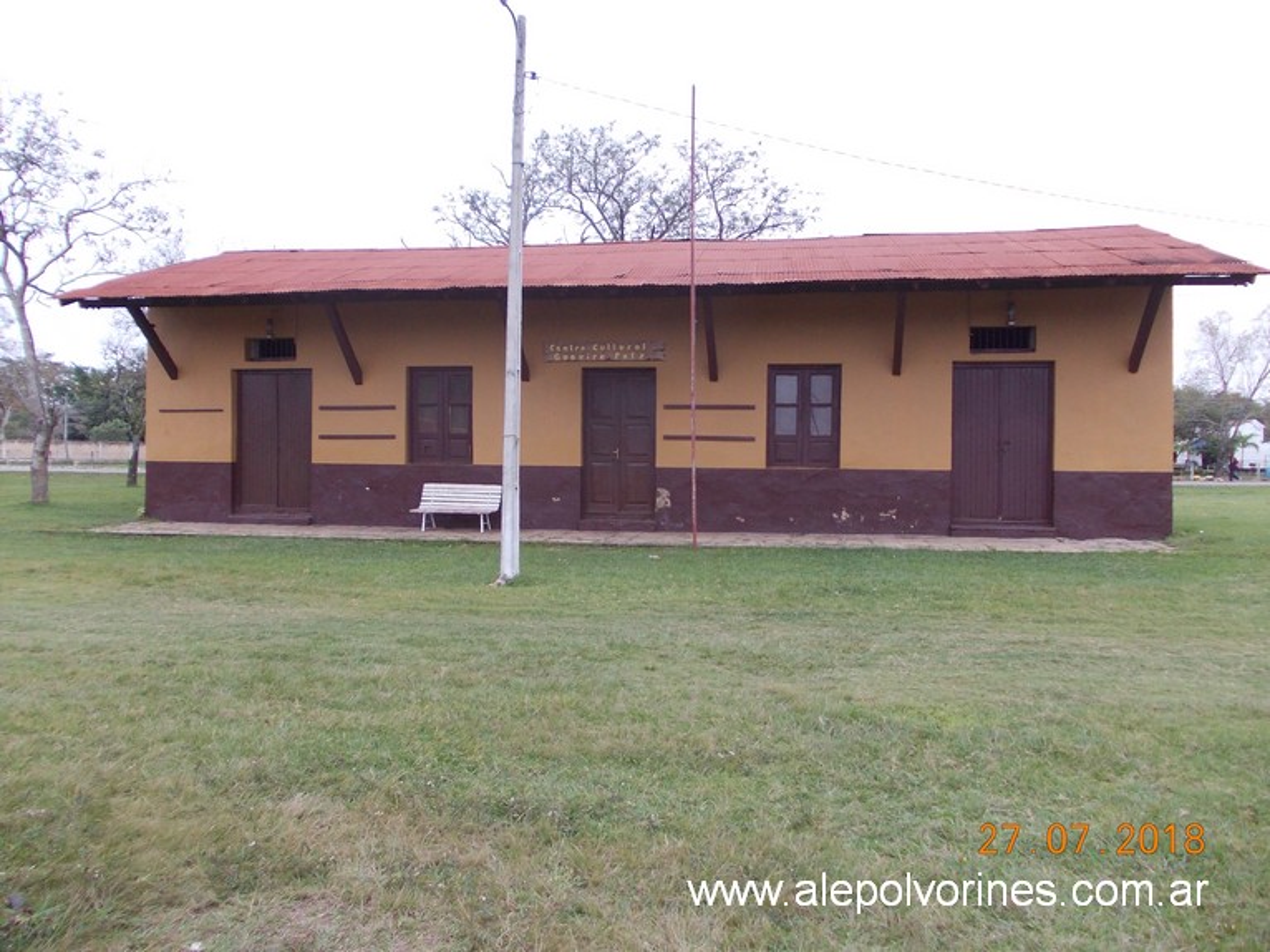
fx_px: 1027
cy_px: 476
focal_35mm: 28
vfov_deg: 49.7
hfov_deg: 63.5
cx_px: 635
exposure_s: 1/250
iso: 100
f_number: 2.7
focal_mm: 4
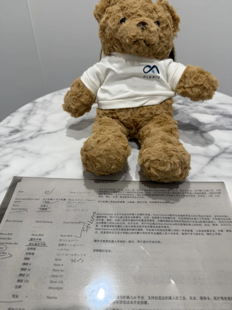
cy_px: 155
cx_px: 116
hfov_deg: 56.8
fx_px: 214
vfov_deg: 71.6
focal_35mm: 24
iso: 64
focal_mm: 6.76
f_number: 1.78
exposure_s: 1/200
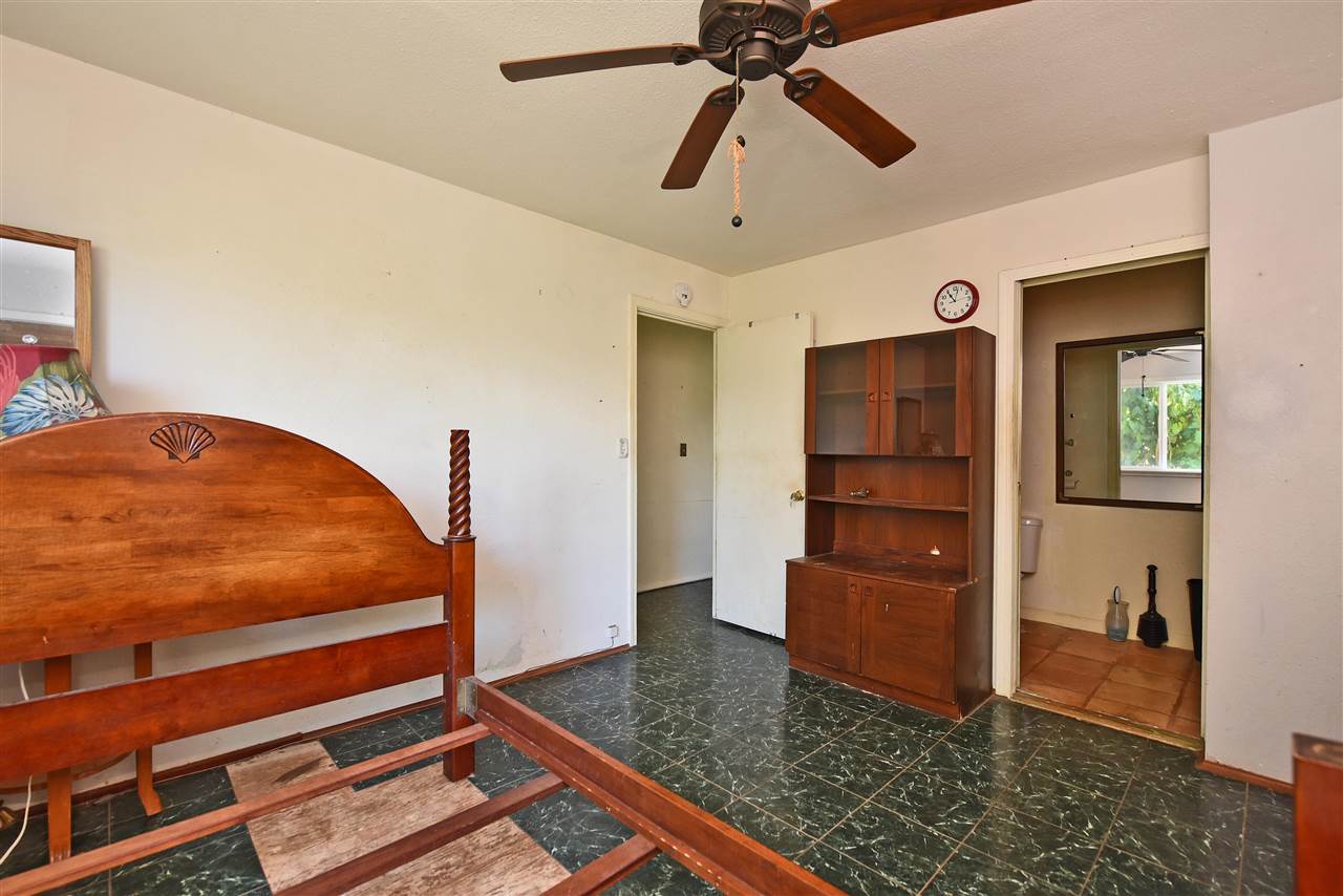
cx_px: 672
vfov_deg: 77.4
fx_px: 560
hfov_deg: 100.4
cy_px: 448
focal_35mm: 15
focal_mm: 15
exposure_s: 1/15
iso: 640
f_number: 14
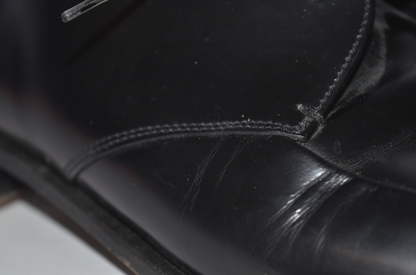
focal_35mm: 82
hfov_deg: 24.7
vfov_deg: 16.5
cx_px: 208
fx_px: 951
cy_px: 138
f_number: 5.6
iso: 800
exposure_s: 1/60
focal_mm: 55
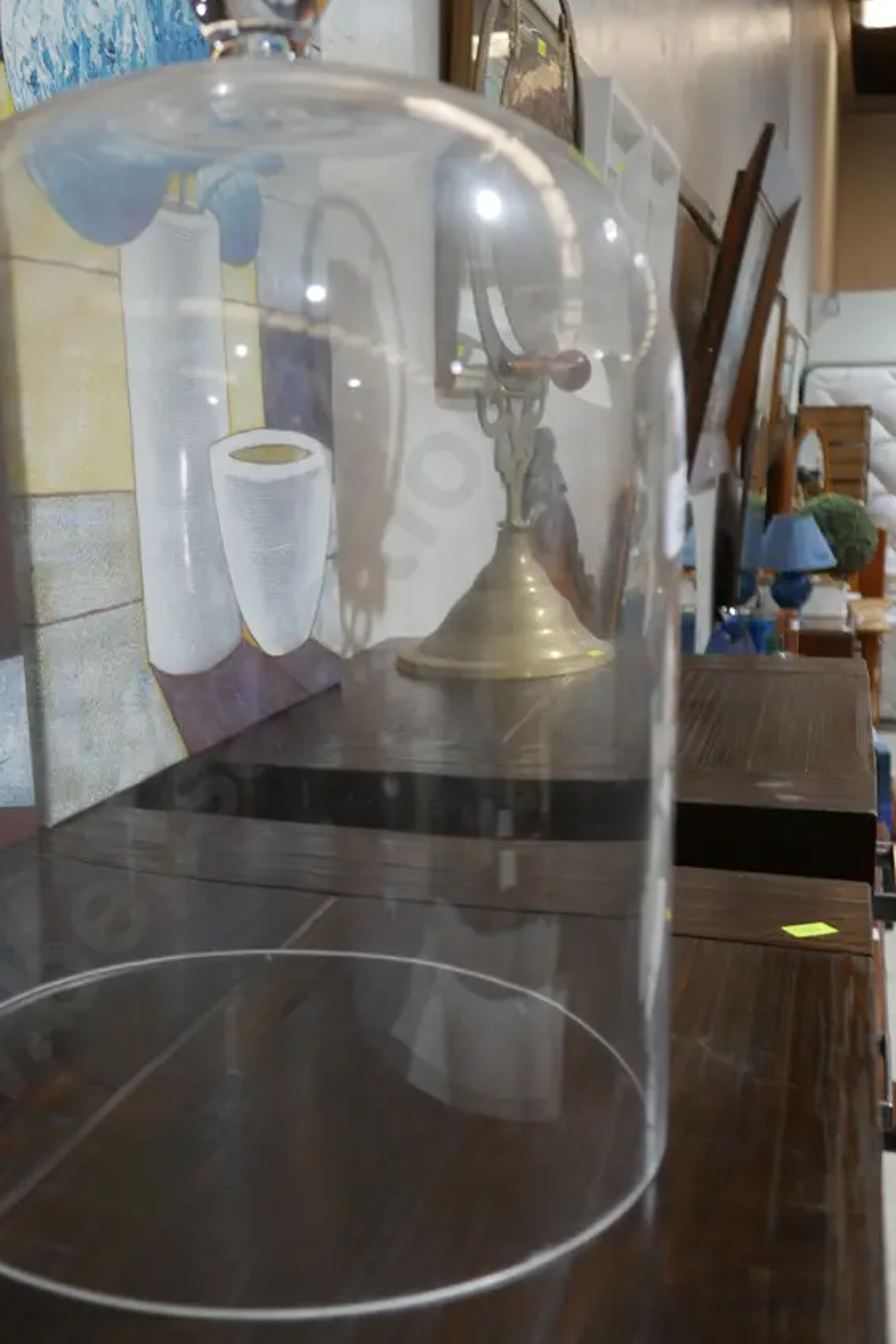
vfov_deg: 50.7
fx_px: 1418
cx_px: 299
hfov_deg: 34.7
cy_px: 660
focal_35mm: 38
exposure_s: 1/60
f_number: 3.6
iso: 320
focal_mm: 15
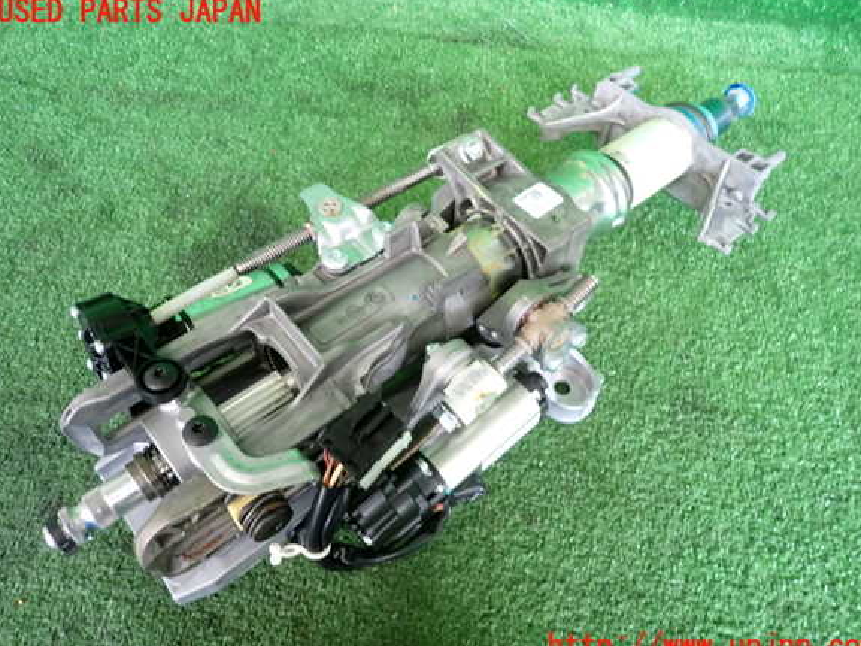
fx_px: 647
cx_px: 437
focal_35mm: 26
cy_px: 330
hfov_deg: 67.3
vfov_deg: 53.1
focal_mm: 4.5
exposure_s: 1/30
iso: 200
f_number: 2
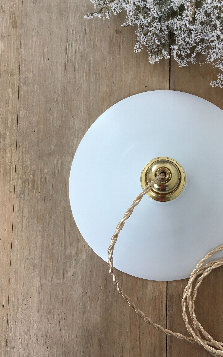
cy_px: 189
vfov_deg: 54.0
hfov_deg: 35.0
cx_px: 149
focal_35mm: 36
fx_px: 350
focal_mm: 4.15
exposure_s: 1/33
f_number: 2.2
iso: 32
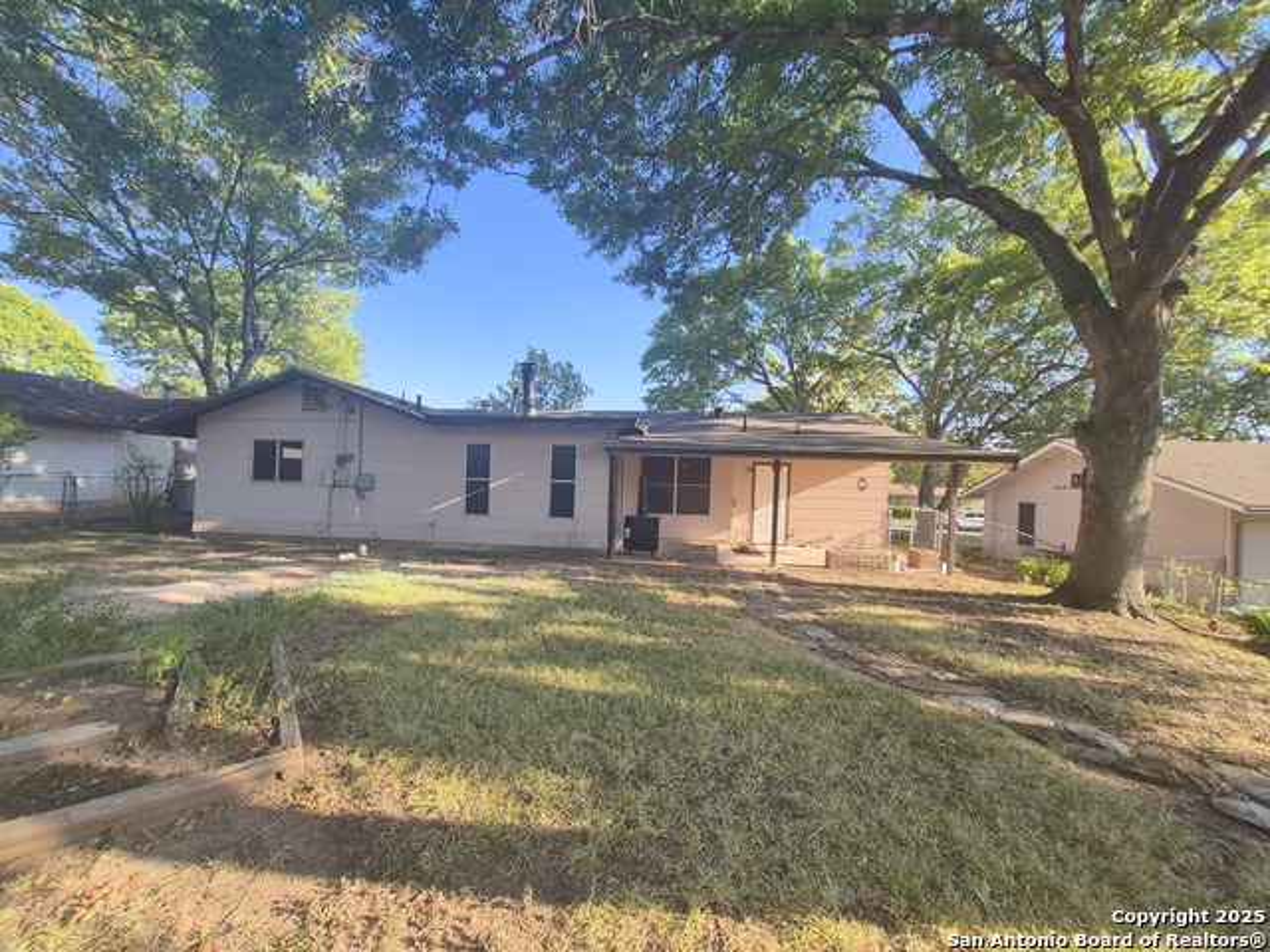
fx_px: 477
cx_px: 635
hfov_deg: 106.2
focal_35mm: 13
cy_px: 476
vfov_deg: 89.9
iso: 50
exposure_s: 1/526
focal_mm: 1.74
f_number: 2.2
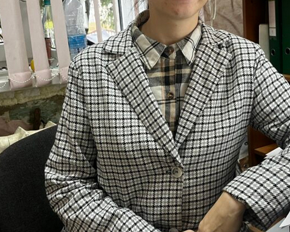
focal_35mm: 50
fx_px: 429
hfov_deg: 37.3
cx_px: 158
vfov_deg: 30.1
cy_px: 87
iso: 320
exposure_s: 1/50
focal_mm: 5.1
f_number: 1.6
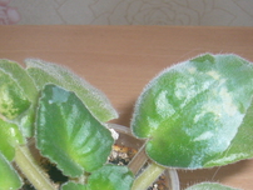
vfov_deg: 18.4
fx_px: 571
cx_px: 89
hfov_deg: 24.9
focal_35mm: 78
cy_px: 194
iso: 100
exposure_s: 1/60
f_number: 2.8
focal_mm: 5.8
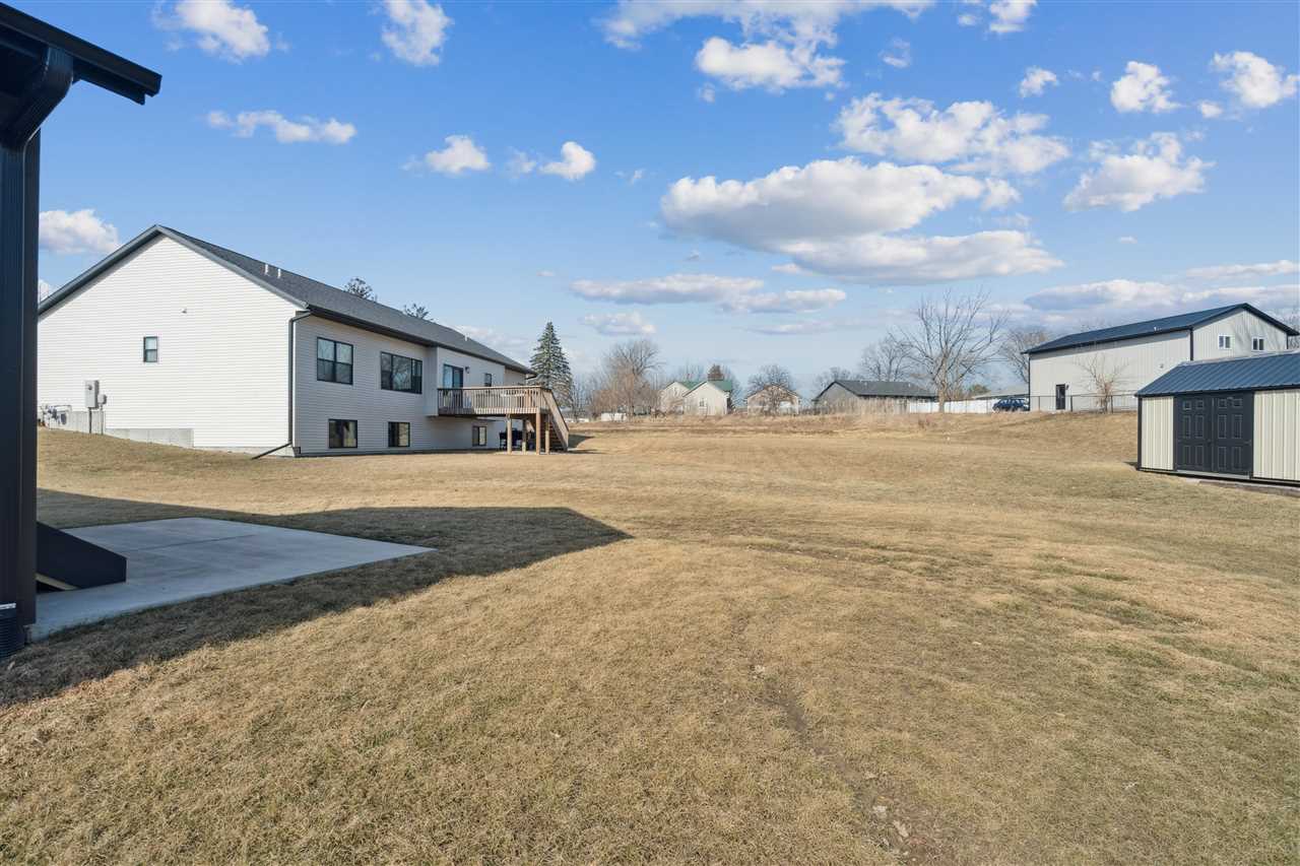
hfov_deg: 96.7
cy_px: 433
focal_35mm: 16
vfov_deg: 73.7
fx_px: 578
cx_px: 650
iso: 400
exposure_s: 1/500
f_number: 10
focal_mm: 16
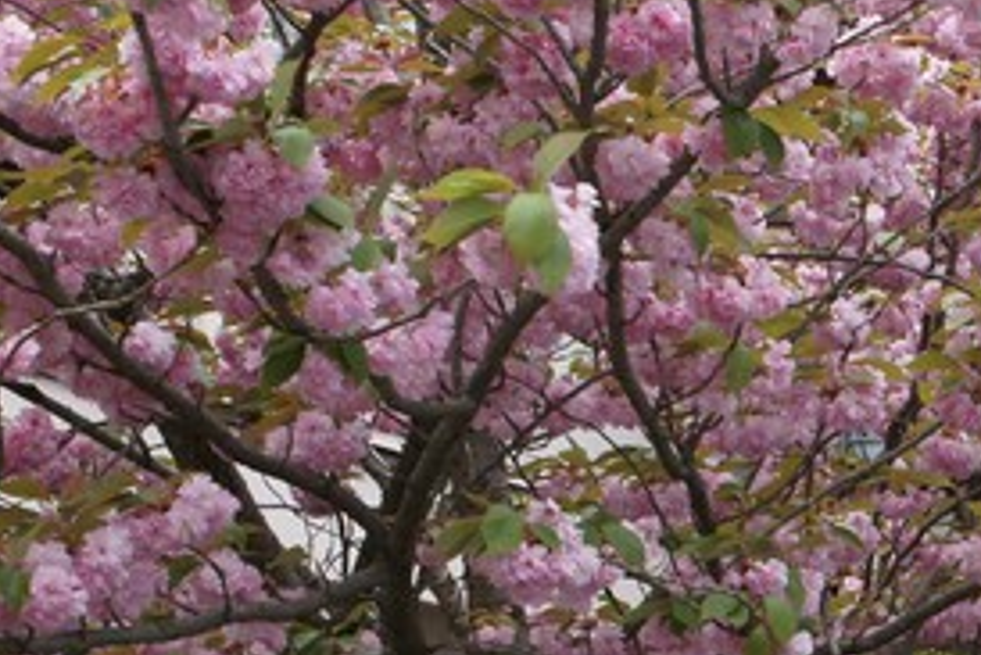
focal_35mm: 147
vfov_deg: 9.2
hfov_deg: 13.2
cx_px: 1484
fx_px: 4008
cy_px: 787
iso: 400
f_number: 11
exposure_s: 1/80
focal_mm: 35
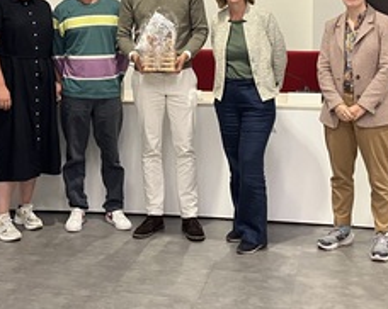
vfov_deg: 20.9
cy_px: 42
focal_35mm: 72
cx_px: 133
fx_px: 826
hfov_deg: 26.3
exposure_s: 1/55
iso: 125
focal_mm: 3.99
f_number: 1.8
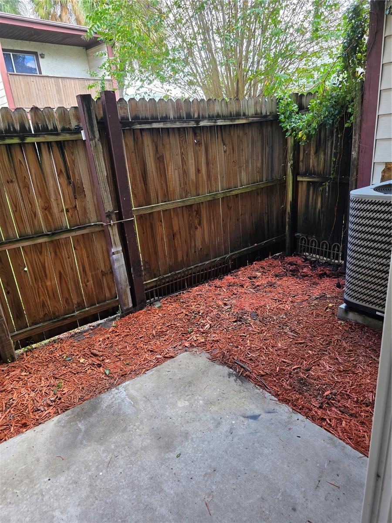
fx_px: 347
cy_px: 262
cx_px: 196
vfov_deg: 73.9
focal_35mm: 23
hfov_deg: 58.9
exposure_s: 1/120
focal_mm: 6.3
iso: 40
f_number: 1.7
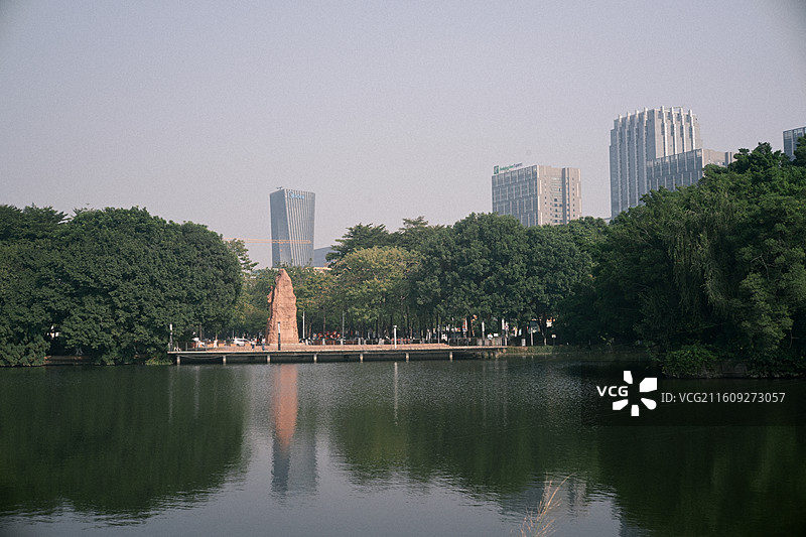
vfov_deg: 29.9
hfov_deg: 43.6
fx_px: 1007
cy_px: 268
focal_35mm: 45
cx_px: 403
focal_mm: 45
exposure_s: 1/320
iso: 400
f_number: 1.7
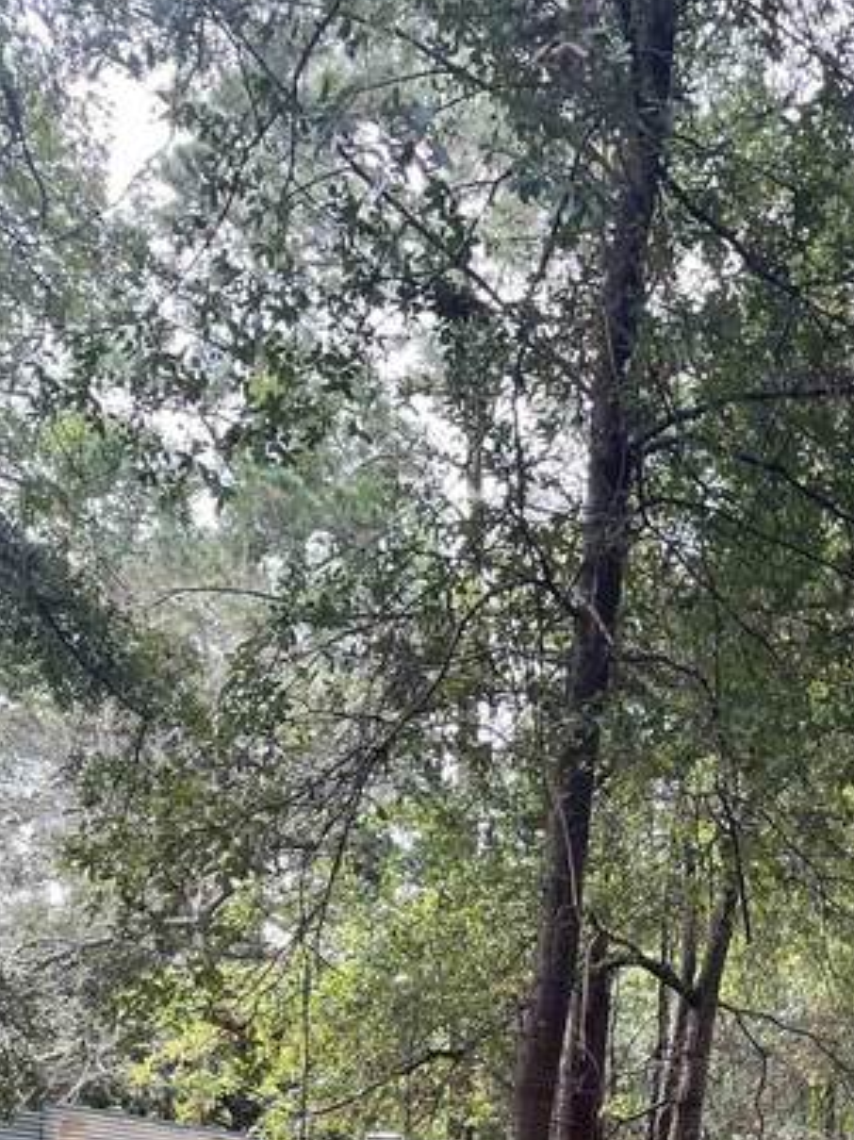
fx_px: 2041
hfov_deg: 22.4
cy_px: 1267
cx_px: 922
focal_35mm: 62
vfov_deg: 28.3
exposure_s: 1/179
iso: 32
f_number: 1.6
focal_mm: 4.2
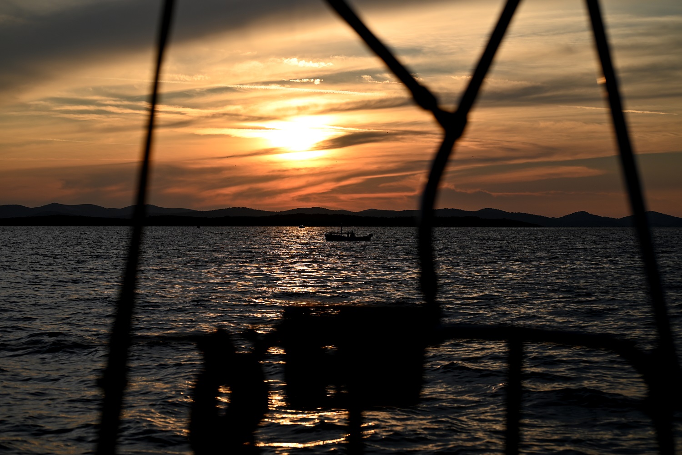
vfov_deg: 15.2
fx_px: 1705
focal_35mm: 90
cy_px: 228
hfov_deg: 22.6
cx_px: 341
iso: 100
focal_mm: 90
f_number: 7.1
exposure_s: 1/800
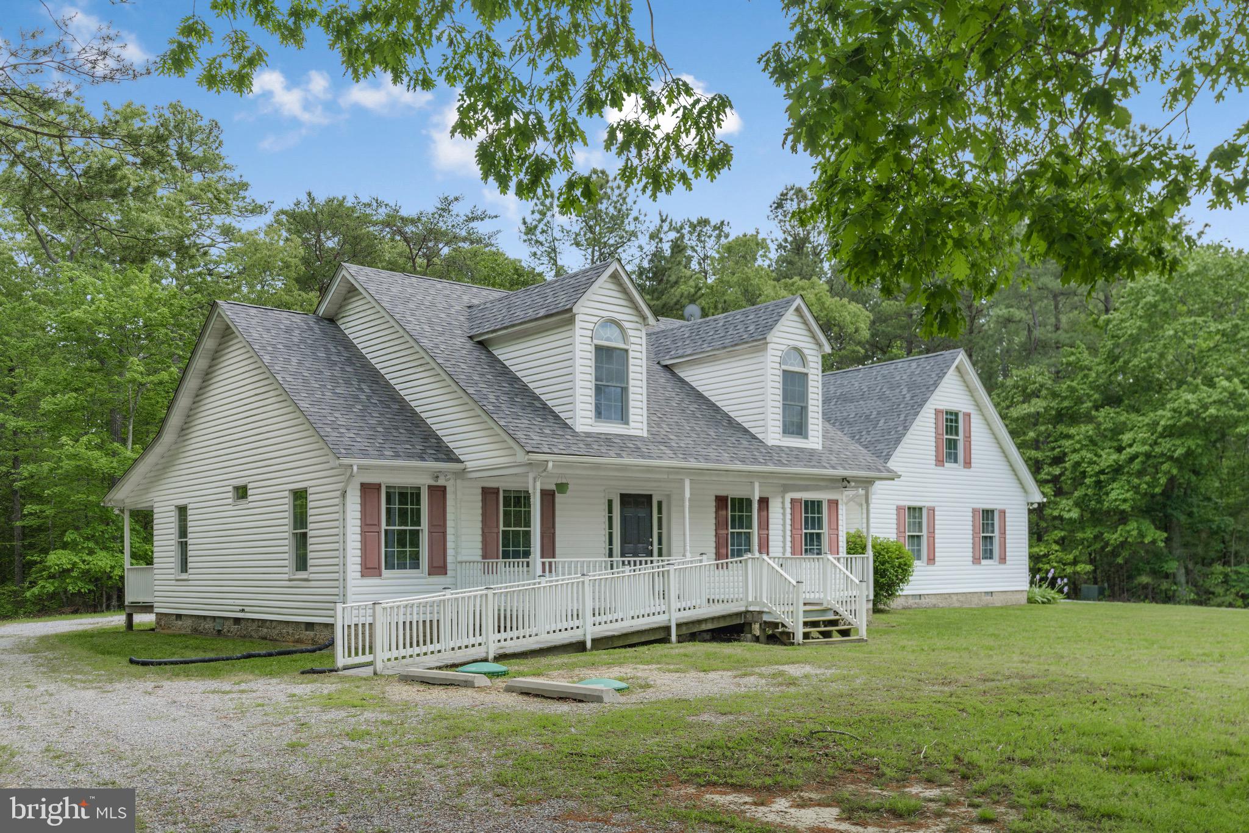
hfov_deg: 58.7
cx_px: 624
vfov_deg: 41.1
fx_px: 1110
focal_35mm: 32
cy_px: 416
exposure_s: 1/500
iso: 400
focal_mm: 32
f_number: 7.1
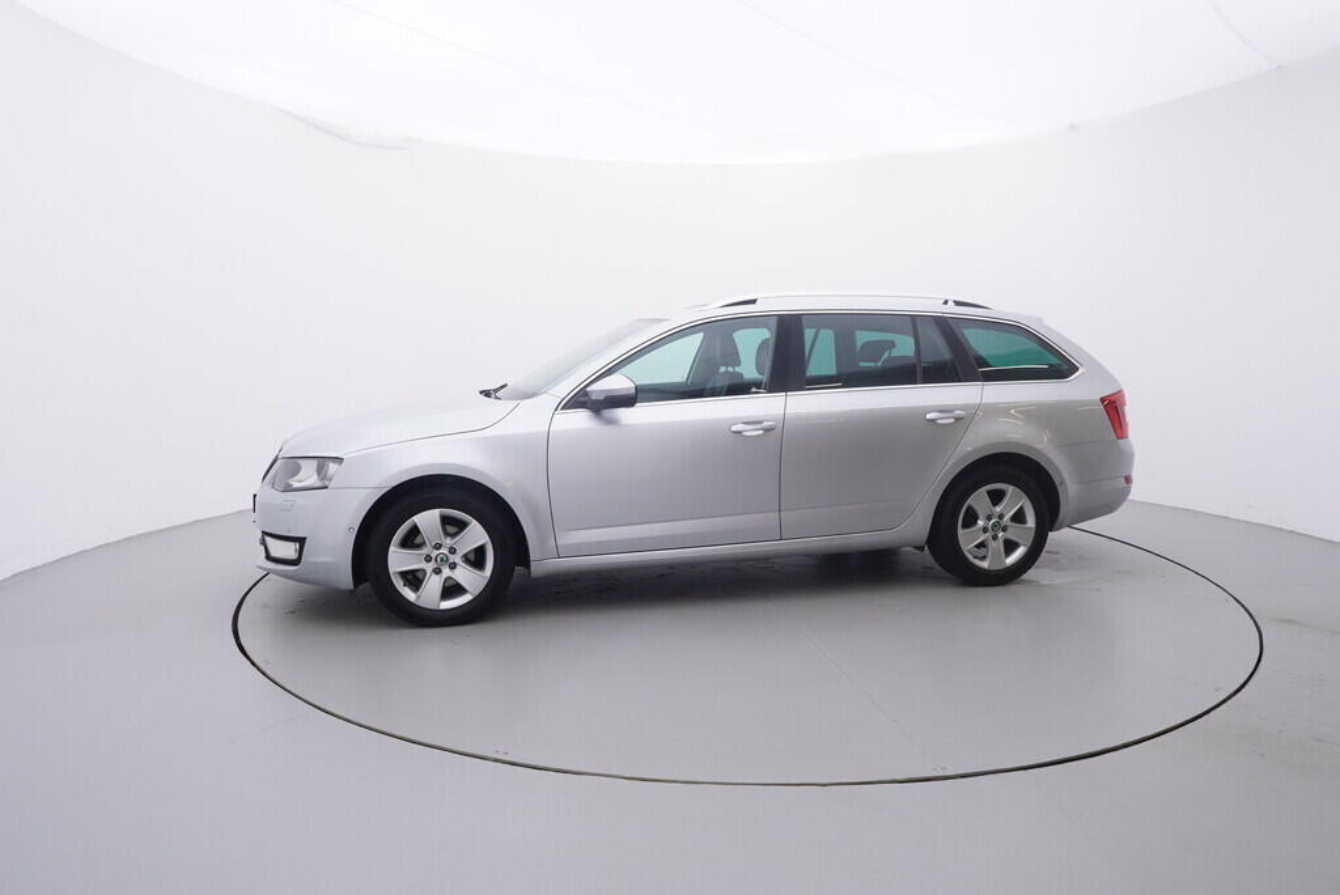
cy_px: 448
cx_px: 670
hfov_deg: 77.3
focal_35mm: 22
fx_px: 838
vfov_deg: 56.2
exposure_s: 1/80
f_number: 5
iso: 200
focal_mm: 15
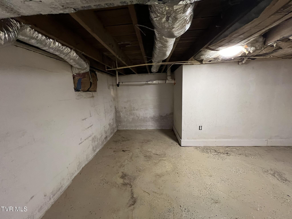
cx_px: 146
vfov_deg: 89.9
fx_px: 110
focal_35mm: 13
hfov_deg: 106.2
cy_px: 110
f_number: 1.8
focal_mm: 1.57
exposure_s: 1/60
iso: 640
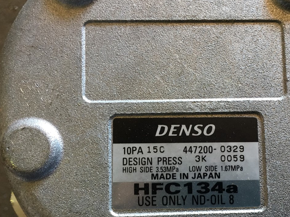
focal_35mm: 44
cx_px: 196
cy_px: 146
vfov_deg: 32.6
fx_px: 369
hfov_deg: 42.3
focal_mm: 4.15
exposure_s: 1/17
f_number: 2.2
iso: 64
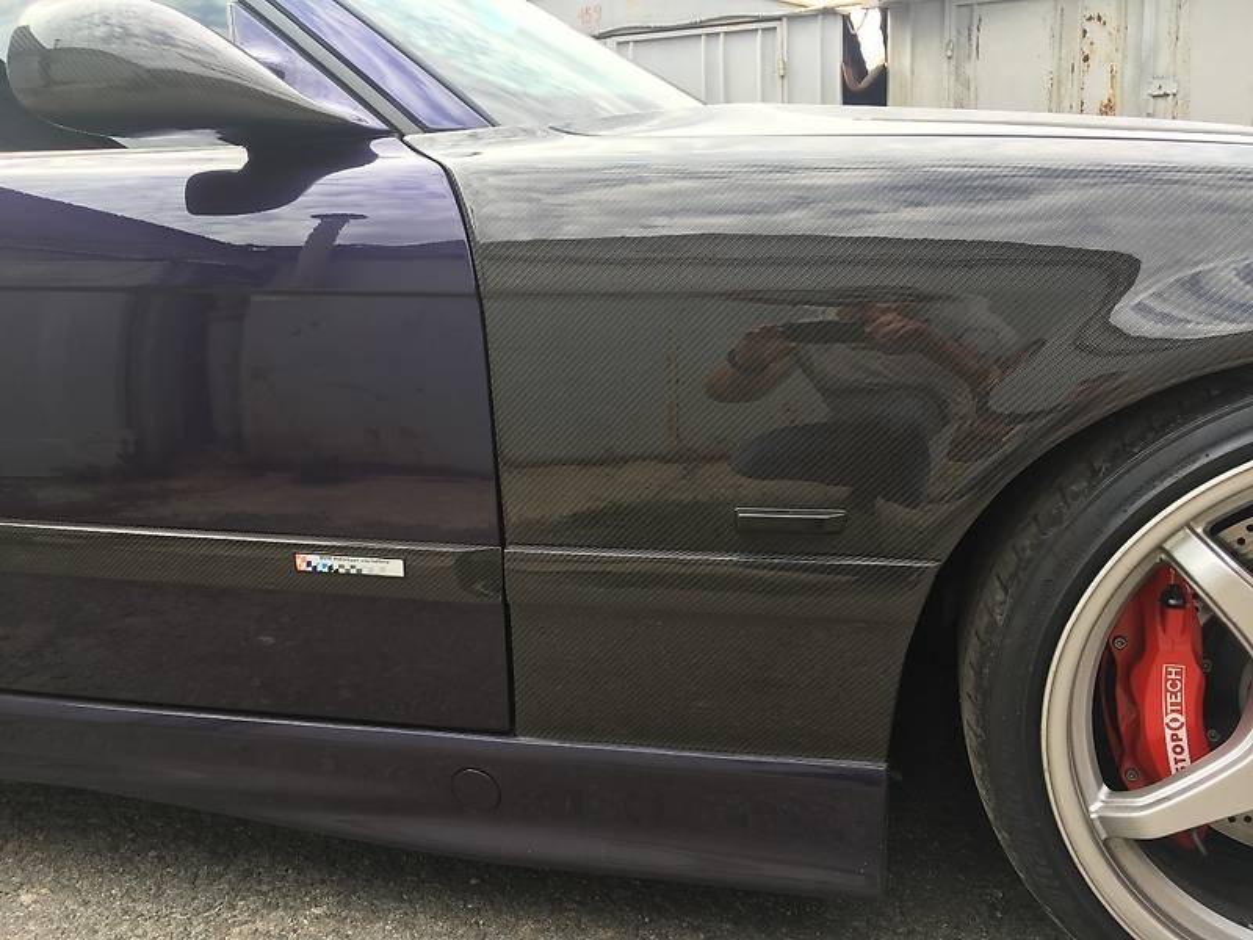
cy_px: 470
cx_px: 626
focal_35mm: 29
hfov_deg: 61.7
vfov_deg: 48.2
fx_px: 1050
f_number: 2.2
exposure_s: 1/242
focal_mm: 4.2
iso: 25
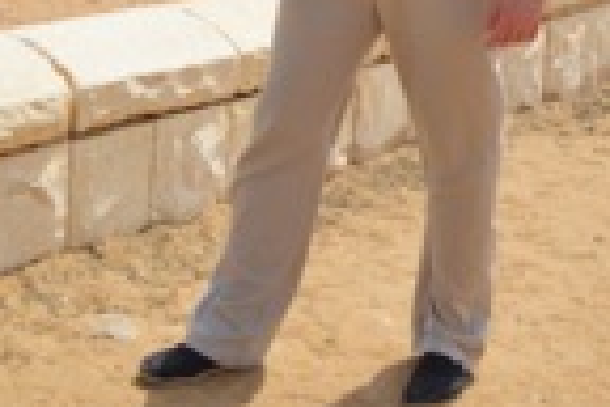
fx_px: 1711
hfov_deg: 20.2
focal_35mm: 101
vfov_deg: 12.9
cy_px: -197
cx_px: 237
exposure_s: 1/2000
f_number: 7.1
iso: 400
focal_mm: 22
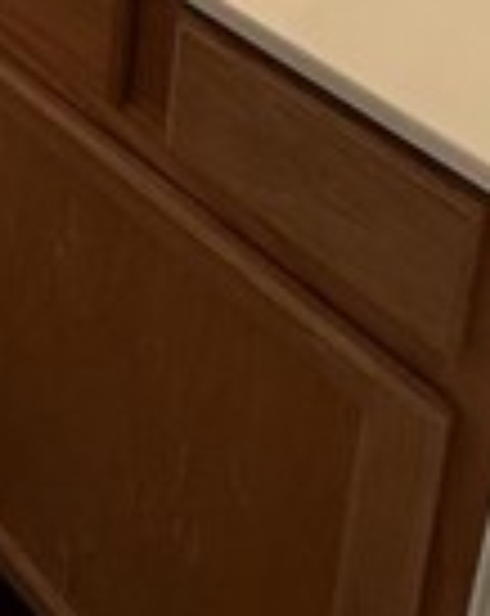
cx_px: -387
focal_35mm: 64
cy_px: -670
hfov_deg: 18.6
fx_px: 1164
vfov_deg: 17.9
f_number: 2.2
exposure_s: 1/120
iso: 125
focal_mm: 2.22
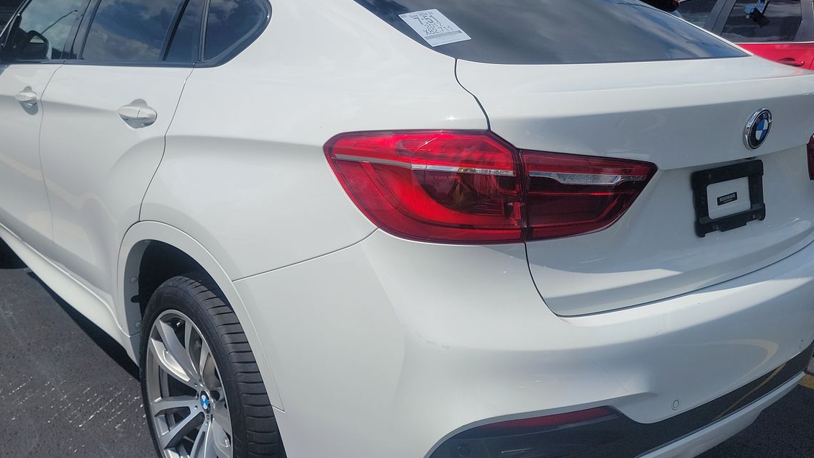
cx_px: 394
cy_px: 246
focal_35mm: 37
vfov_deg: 32.0
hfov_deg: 54.0
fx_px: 799
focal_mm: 6.7
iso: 50
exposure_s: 1/1919
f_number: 1.8
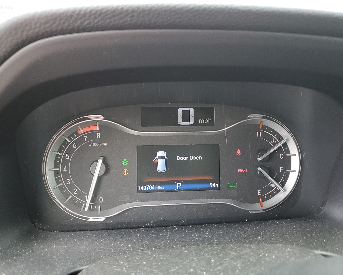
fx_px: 284
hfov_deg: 62.2
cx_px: 171
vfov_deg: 51.5
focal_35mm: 28
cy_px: 135
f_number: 1.5
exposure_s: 1/120
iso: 84
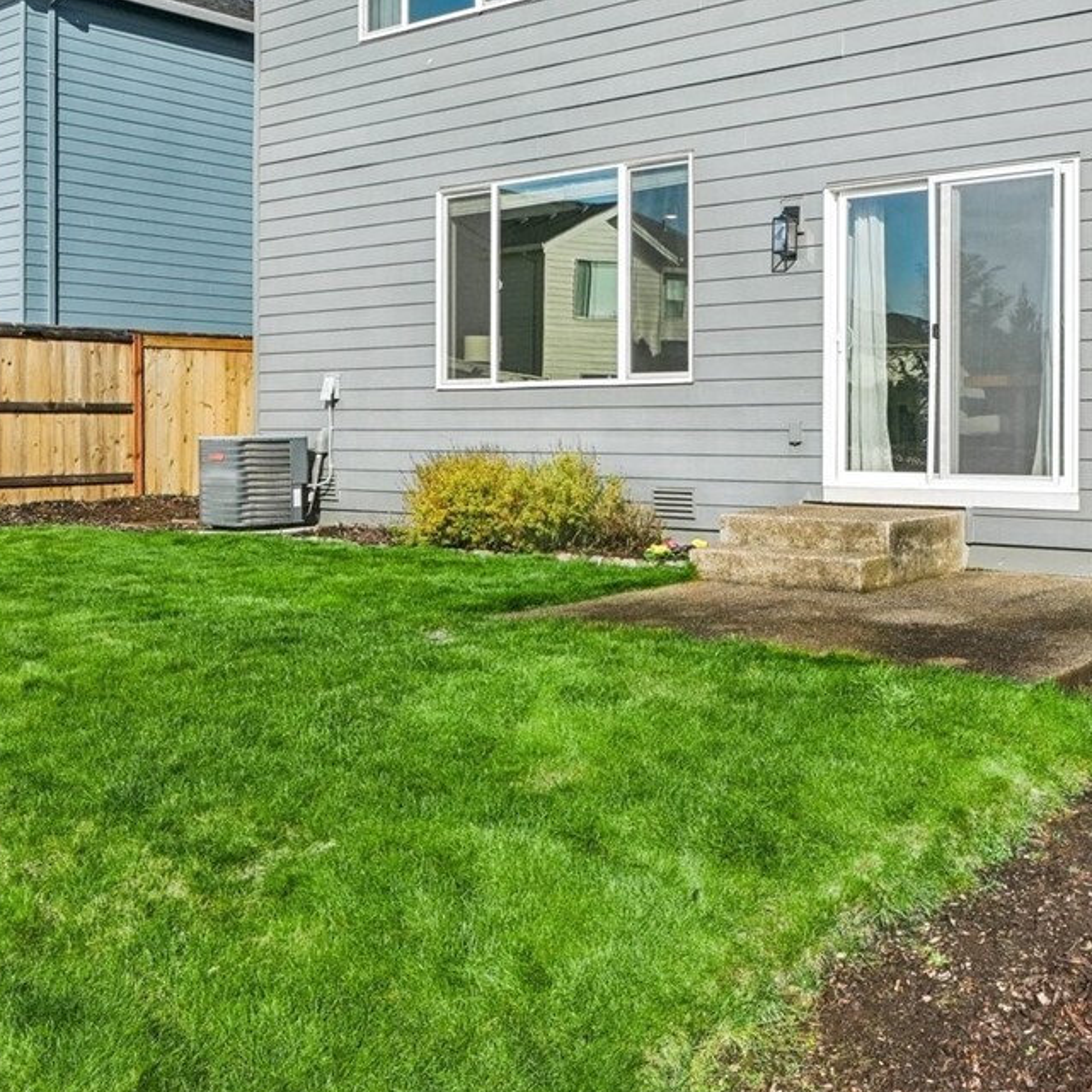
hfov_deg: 44.8
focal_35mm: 36
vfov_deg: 44.6
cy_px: 277
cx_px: 793
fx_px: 1285
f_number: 8
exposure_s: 1/500
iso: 400
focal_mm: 16
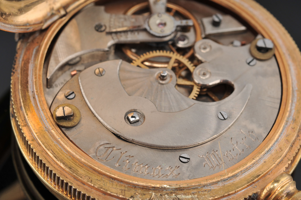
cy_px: 100
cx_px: 150
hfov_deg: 22.6
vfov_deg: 15.2
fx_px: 752
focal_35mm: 90
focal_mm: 60
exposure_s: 1/200
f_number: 14
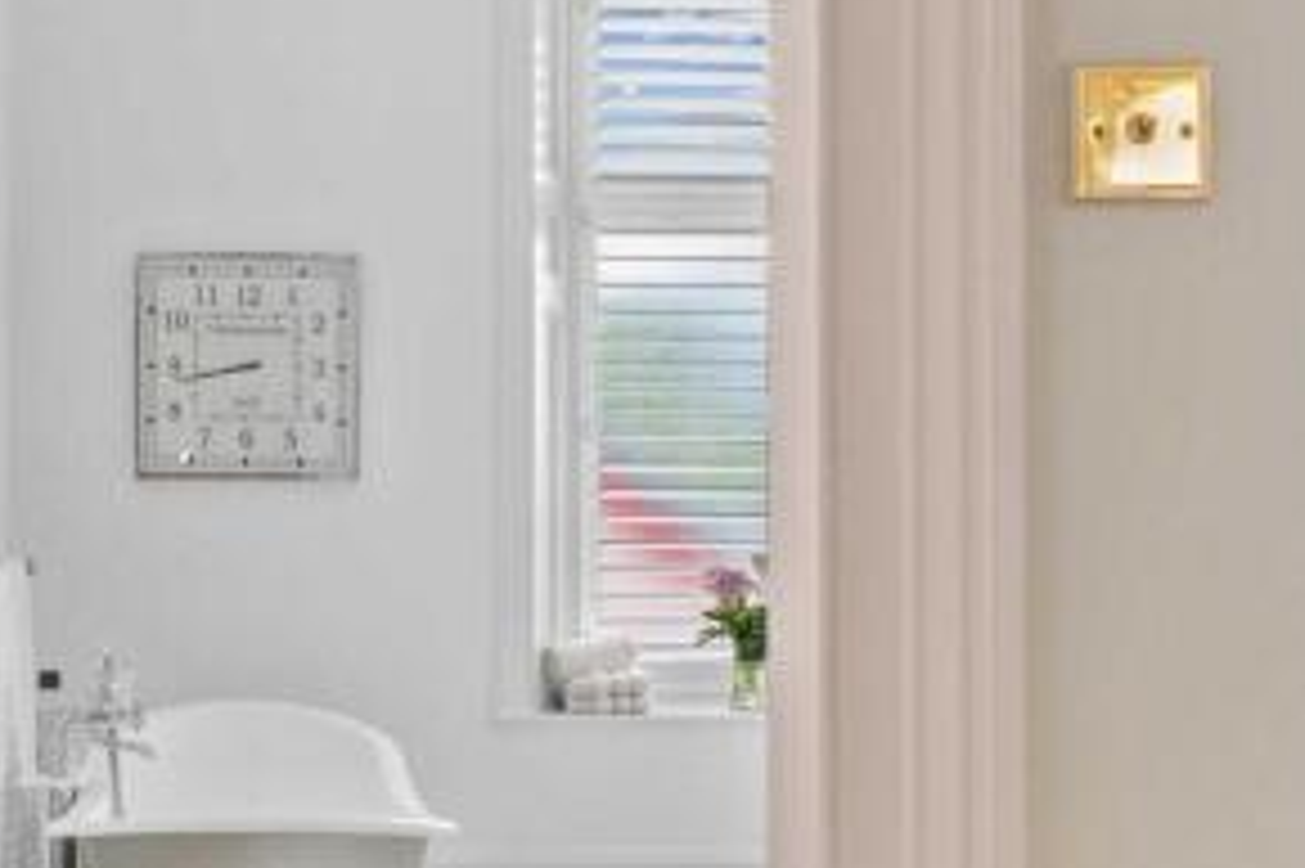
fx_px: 1666
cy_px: 533
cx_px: 274
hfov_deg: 41.1
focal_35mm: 46
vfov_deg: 29.1
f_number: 8
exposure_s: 1/2
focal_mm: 28
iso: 250
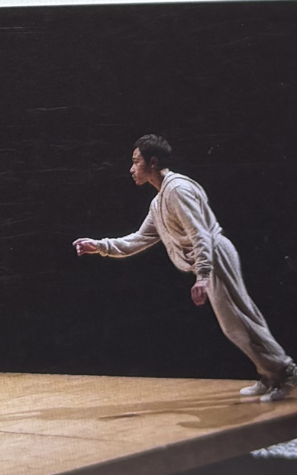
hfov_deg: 9.2
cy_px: -213
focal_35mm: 141
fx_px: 1825
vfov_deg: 14.0
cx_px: -71
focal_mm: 5.96
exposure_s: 1/121
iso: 40
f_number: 1.6
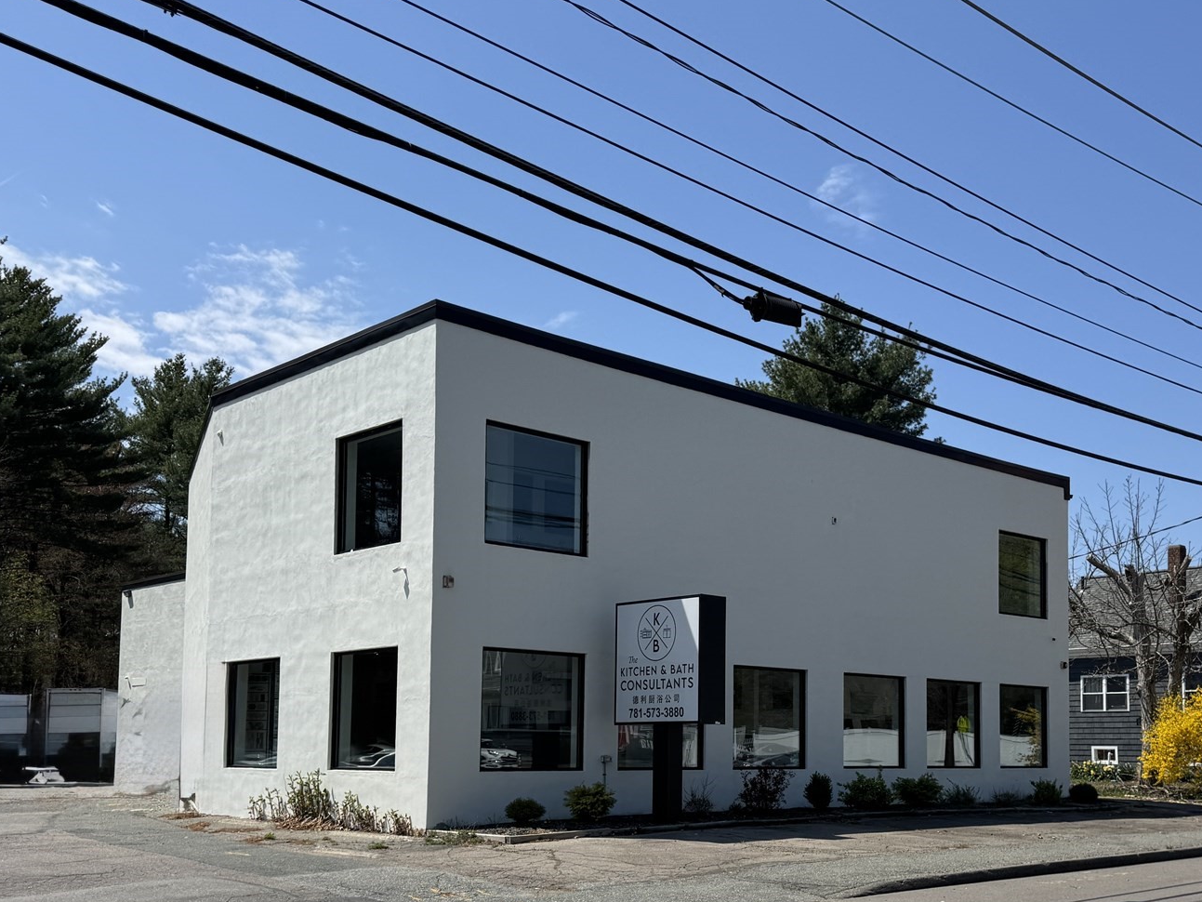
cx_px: 723
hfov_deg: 48.7
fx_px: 1320
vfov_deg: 36.9
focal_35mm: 38
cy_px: 673
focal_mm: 6.76
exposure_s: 1/5814
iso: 80
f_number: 1.78
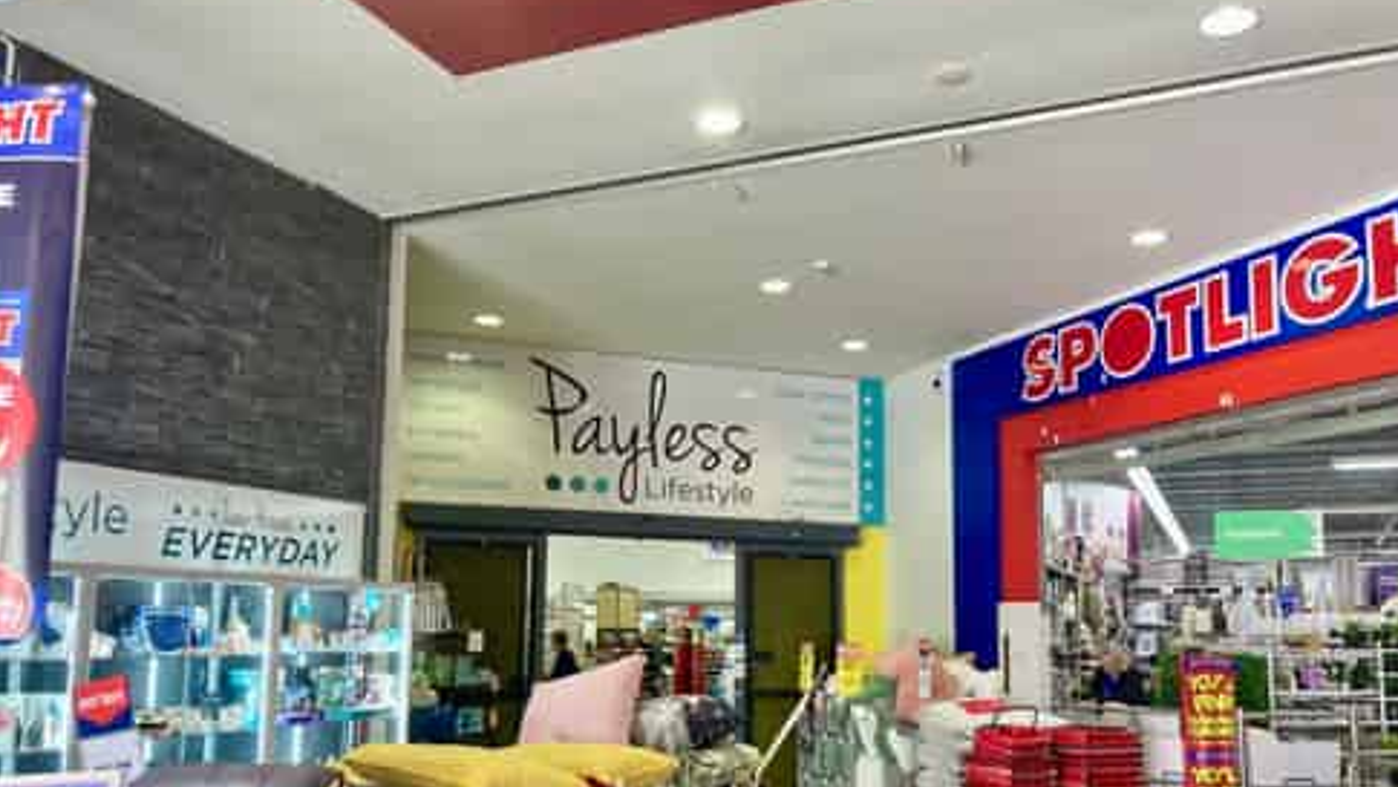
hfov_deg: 62.6
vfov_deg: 37.6
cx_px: 708
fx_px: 1149
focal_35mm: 31
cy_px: 492
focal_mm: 3.99
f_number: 1.8
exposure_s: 1/50
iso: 50
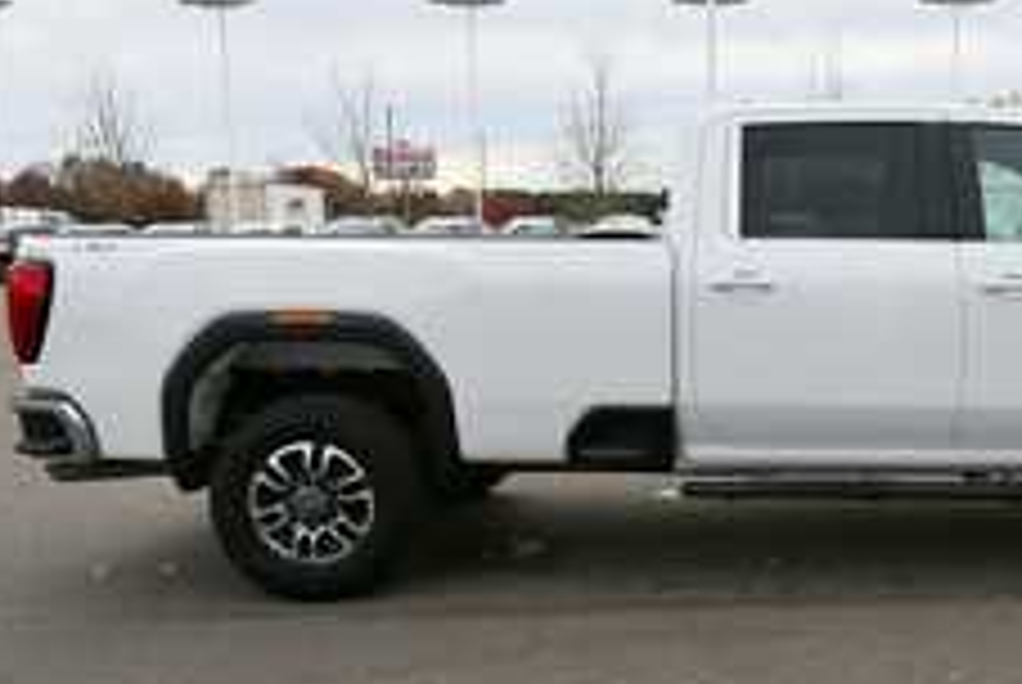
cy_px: 331
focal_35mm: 37
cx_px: 806
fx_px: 1052
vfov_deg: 36.0
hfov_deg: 49.1
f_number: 8
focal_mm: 14
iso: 140
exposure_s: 1/250
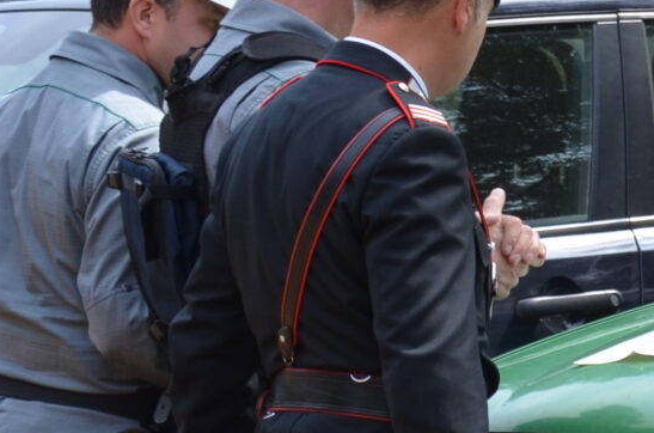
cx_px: 1304
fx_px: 5347
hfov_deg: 6.8
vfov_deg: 4.6
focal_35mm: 295
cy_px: 222
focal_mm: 42
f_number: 8
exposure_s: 1/200
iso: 200
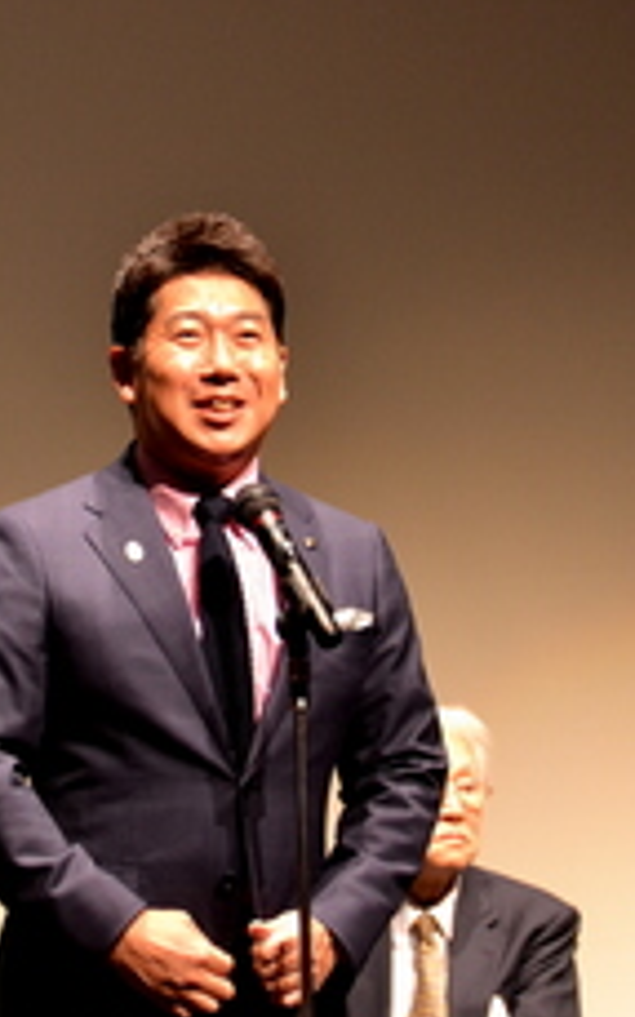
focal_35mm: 200
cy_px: 568
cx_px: 102
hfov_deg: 6.6
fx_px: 5538
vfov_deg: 10.5
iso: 1600
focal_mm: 75
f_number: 6.3
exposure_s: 1/30
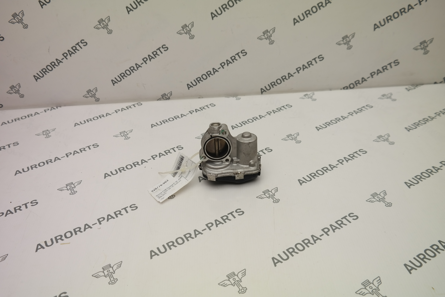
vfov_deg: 43.6
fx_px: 371
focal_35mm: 30
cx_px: 222
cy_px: 148
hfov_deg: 61.9
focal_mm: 20
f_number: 4.5
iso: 100
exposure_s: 1/100
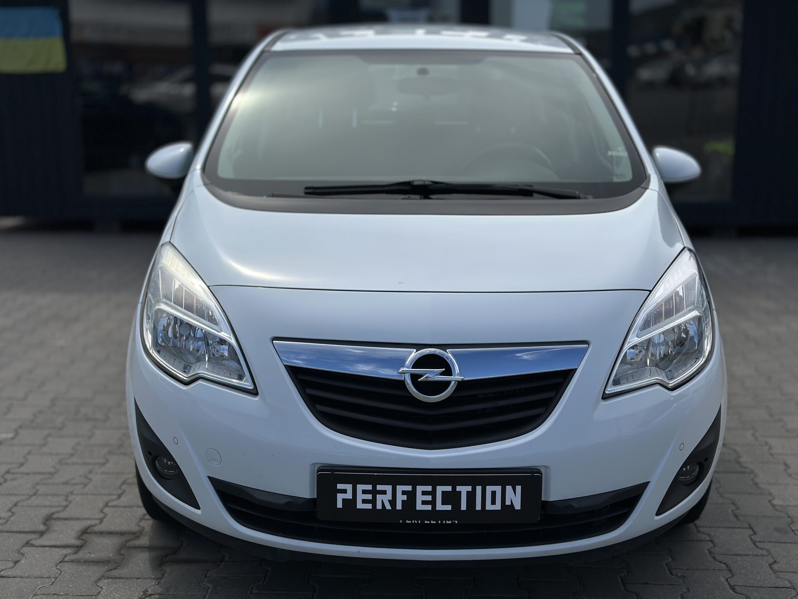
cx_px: 399
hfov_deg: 39.7
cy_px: 300
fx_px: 1107
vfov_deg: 30.3
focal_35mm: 48
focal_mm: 6.86
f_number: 1.78
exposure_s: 1/9804
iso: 80
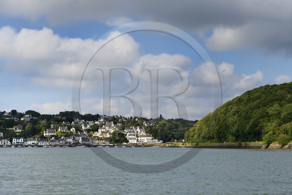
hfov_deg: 24.8
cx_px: 146
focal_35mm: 82
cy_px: 98
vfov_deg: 16.6
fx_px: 665
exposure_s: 1/1250
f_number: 7.1
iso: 400
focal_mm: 82
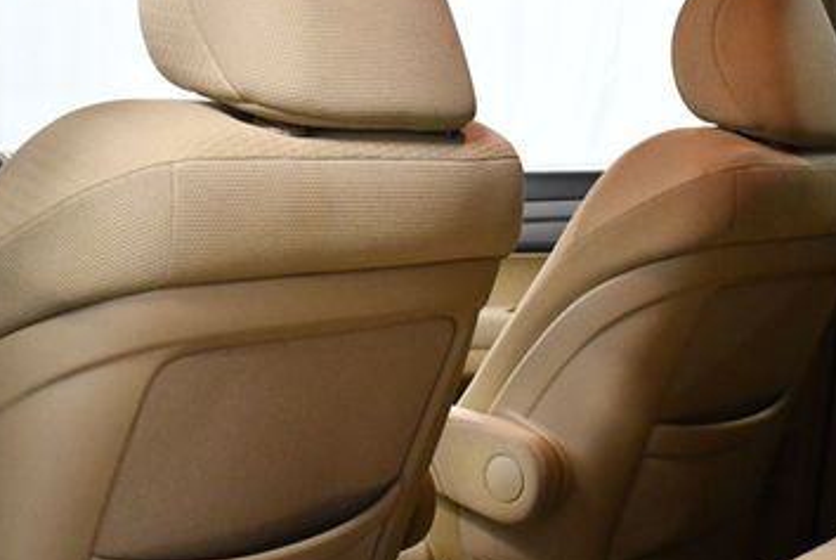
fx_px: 1511
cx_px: 397
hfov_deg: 30.9
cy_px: 248
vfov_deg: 21.0
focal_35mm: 65
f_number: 3.5
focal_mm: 18
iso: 3200
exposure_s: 1/125
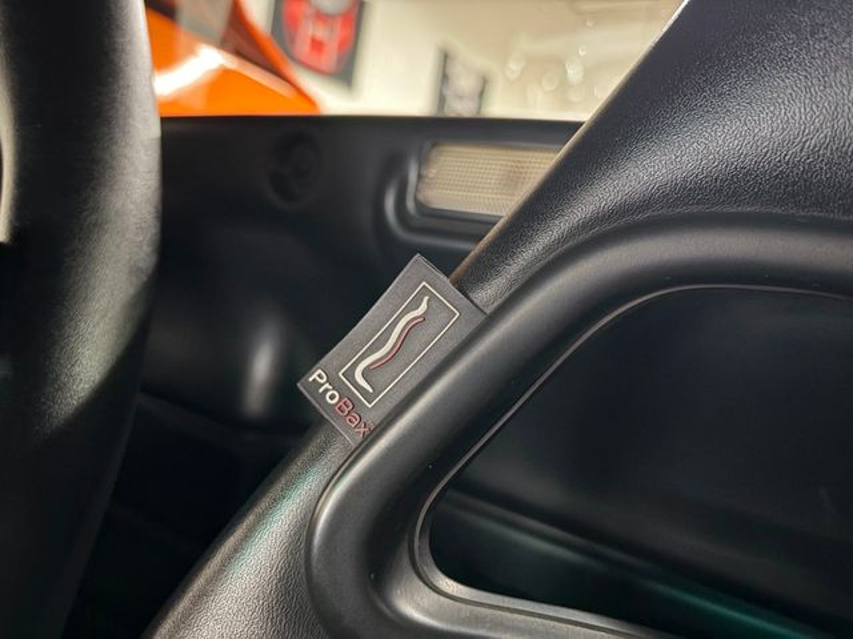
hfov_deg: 67.3
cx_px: 426
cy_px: 320
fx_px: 641
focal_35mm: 26
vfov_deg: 53.1
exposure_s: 1/11
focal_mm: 5.96
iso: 640
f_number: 1.6
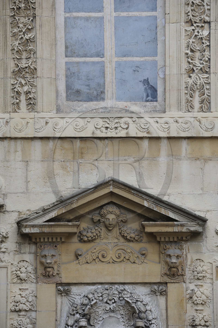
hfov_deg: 9.1
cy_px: 164
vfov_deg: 13.7
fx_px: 1364
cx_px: 109
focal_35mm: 150
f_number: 5.6
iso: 200
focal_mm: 150
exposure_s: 1/250
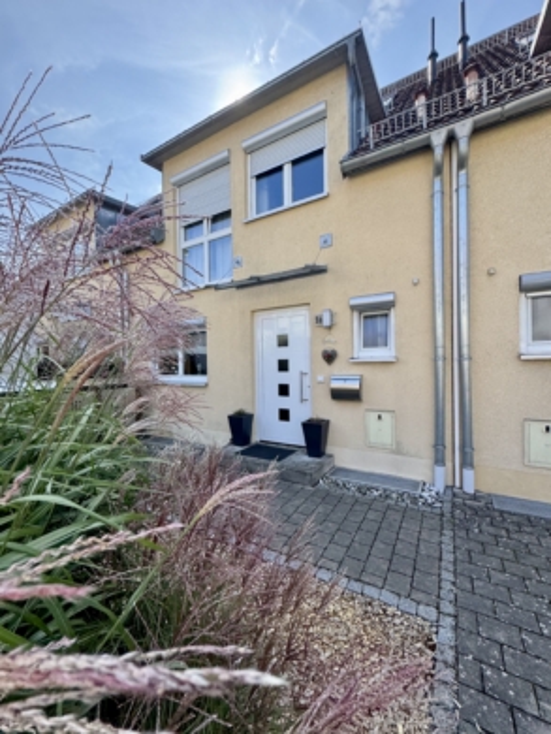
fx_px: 297
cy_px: 367
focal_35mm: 14
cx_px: 276
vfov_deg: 102.0
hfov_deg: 85.7
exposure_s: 1/476
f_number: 2.2
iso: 40
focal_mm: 2.22
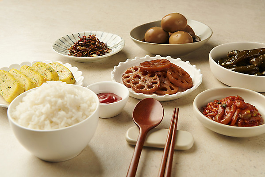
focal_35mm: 50
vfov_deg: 27.0
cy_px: 88
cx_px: 132
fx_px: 368
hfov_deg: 39.6
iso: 125
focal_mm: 50
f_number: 11
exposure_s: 1/125
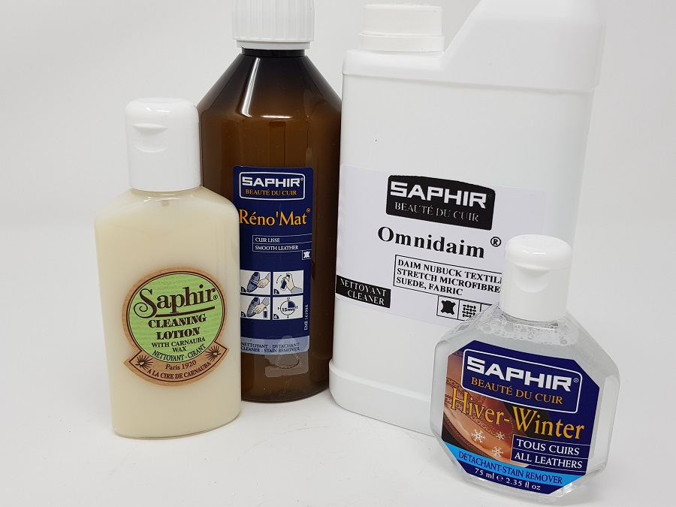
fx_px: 508
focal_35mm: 26
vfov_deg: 53.1
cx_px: 338
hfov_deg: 67.3
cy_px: 254
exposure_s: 1/232
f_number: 1.7
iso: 40
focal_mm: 4.2
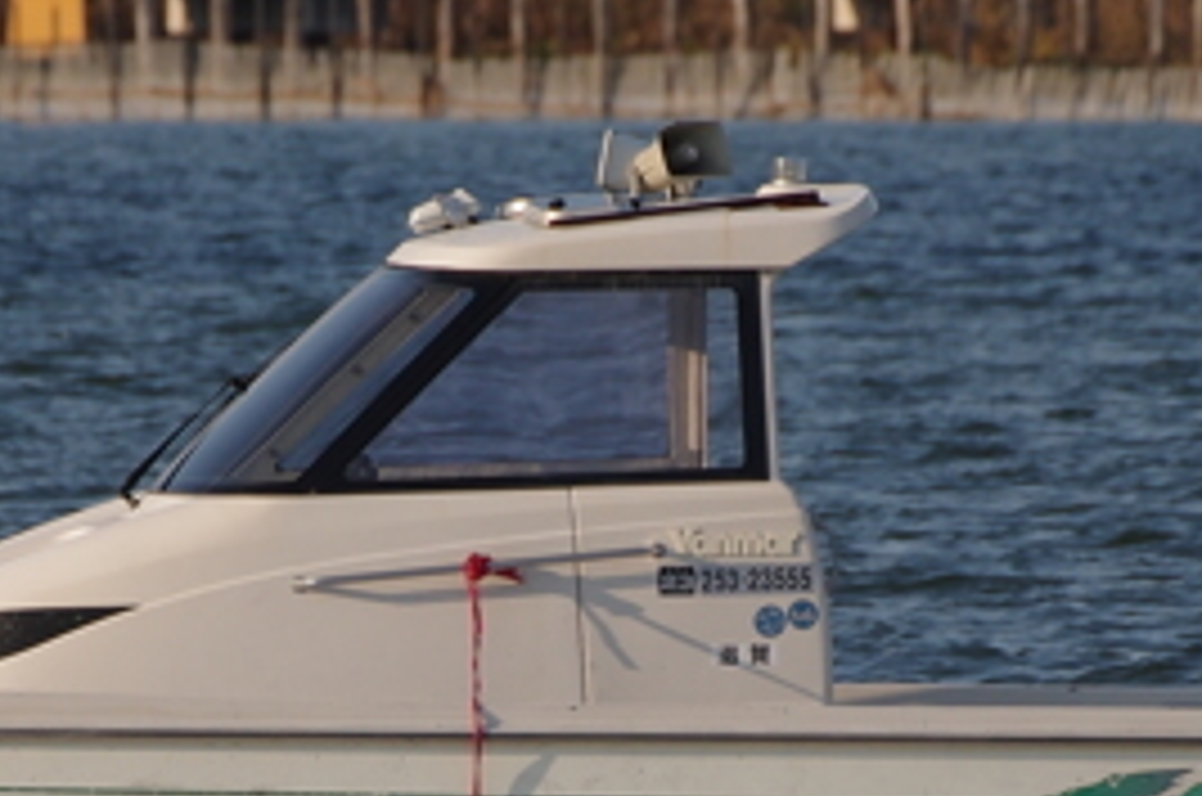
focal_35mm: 1728
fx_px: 57592
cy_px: 661
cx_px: 540
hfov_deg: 1.2
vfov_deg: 0.8
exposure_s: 1/500
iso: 200
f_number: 6.3
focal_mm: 300
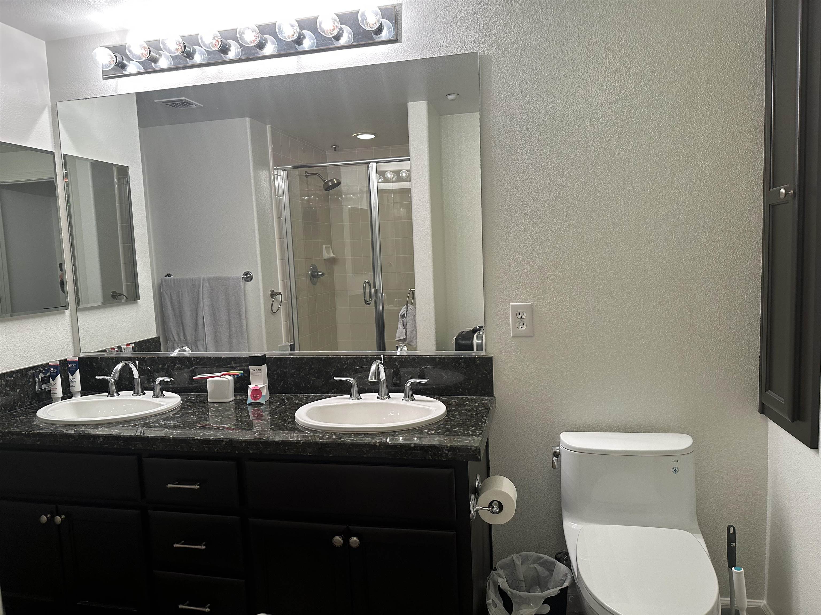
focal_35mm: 24
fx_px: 569
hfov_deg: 71.6
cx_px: 410
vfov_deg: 56.8
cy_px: 308
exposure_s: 1/120
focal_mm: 6.86
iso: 160
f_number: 1.78
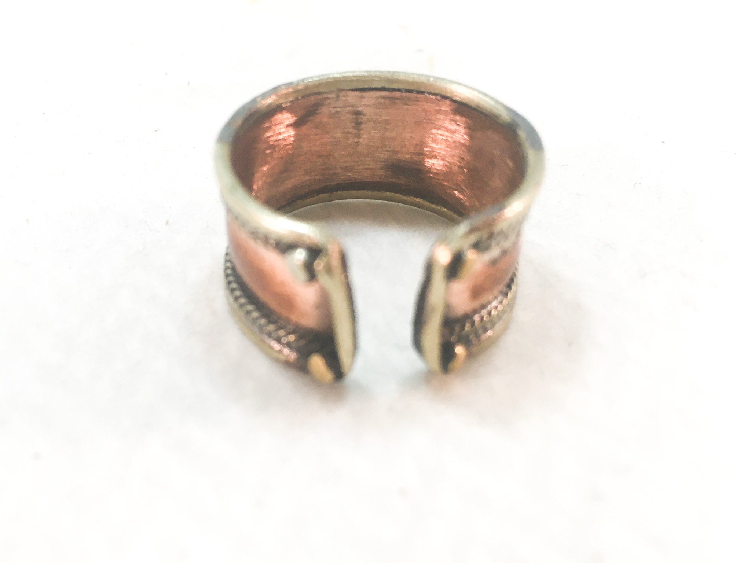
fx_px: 629
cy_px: 282
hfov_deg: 61.7
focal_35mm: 29
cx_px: 376
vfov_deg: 48.2
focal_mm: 4.15
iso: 25
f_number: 2.2
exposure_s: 1/30
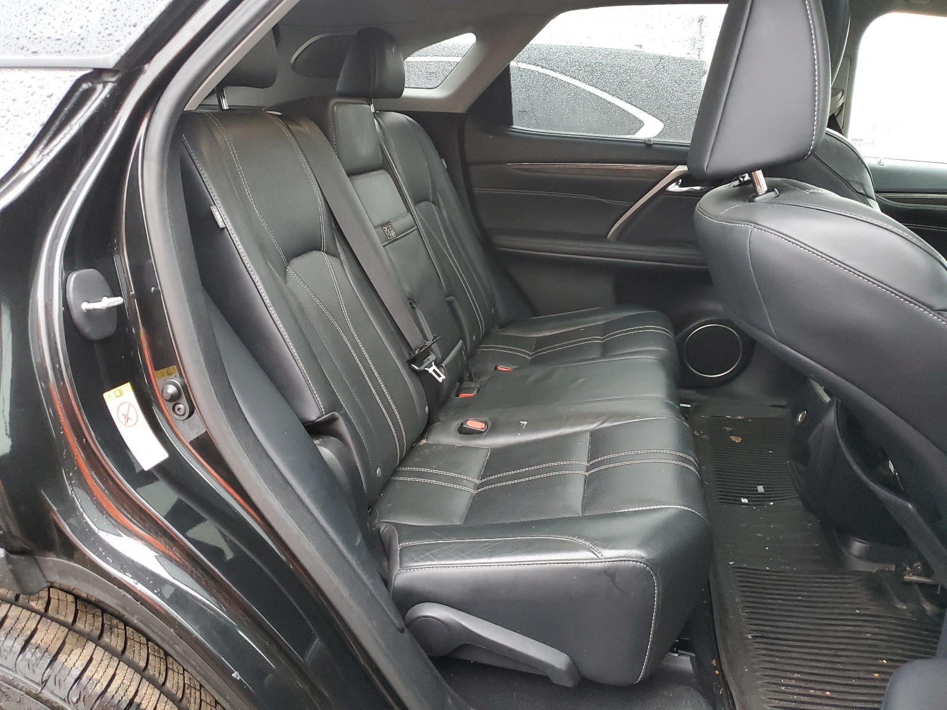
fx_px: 711
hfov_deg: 67.3
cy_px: 355
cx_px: 474
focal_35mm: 26
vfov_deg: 53.1
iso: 309
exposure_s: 1/60.2
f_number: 1.5
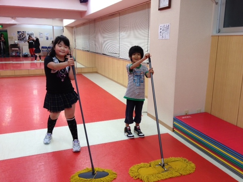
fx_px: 246
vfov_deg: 40.7
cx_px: 122
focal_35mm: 35
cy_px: 91
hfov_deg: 52.6
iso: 80
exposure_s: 1/50
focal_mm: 4.28
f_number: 2.4
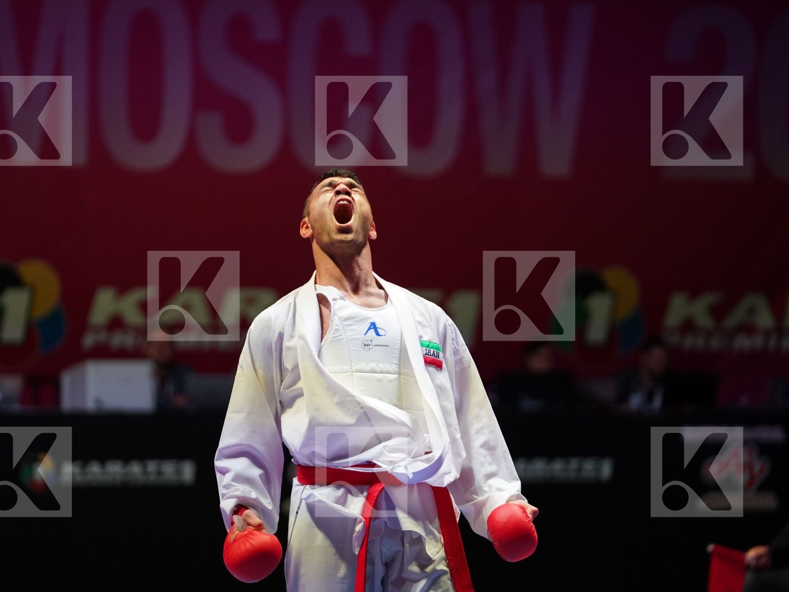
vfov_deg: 9.0
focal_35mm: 165
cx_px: 361
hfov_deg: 12.0
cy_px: 296
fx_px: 3761
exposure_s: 1/1000
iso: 2500
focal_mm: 152
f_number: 2.8
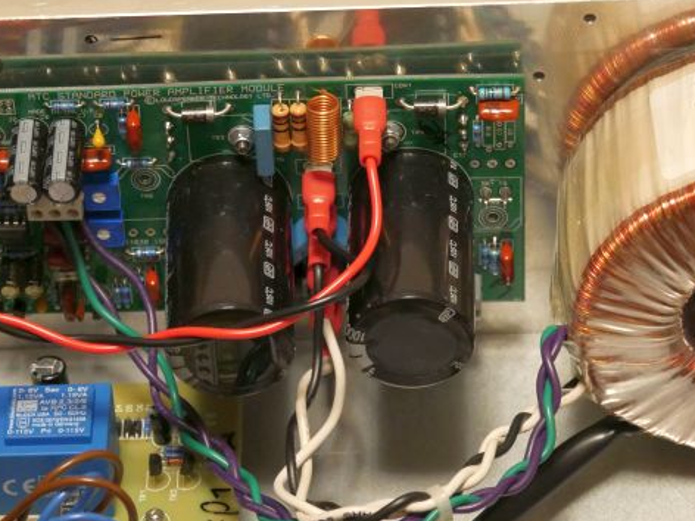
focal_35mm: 156
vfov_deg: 9.5
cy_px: 294
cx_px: 378
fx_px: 3132
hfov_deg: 12.7
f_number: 4.9
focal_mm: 46
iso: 3200
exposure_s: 1/20
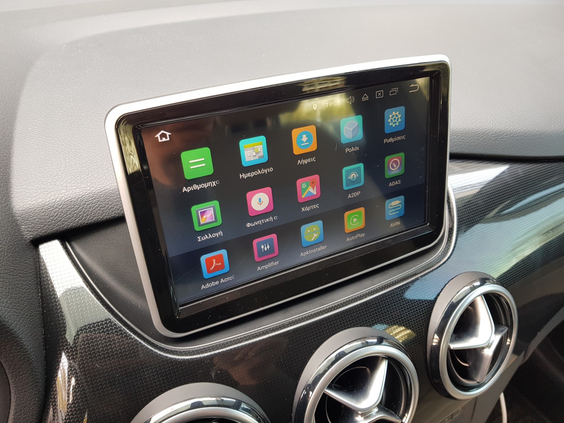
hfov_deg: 67.3
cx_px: 282
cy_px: 212
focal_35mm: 26
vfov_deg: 53.1
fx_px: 424
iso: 80
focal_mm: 4.2
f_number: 1.7
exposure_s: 1/60
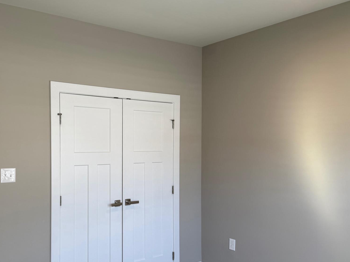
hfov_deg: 54.3
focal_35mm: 33
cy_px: 150
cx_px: 118
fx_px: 334
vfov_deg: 42.8
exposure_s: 1/120
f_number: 1.78
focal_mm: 6.76
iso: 64
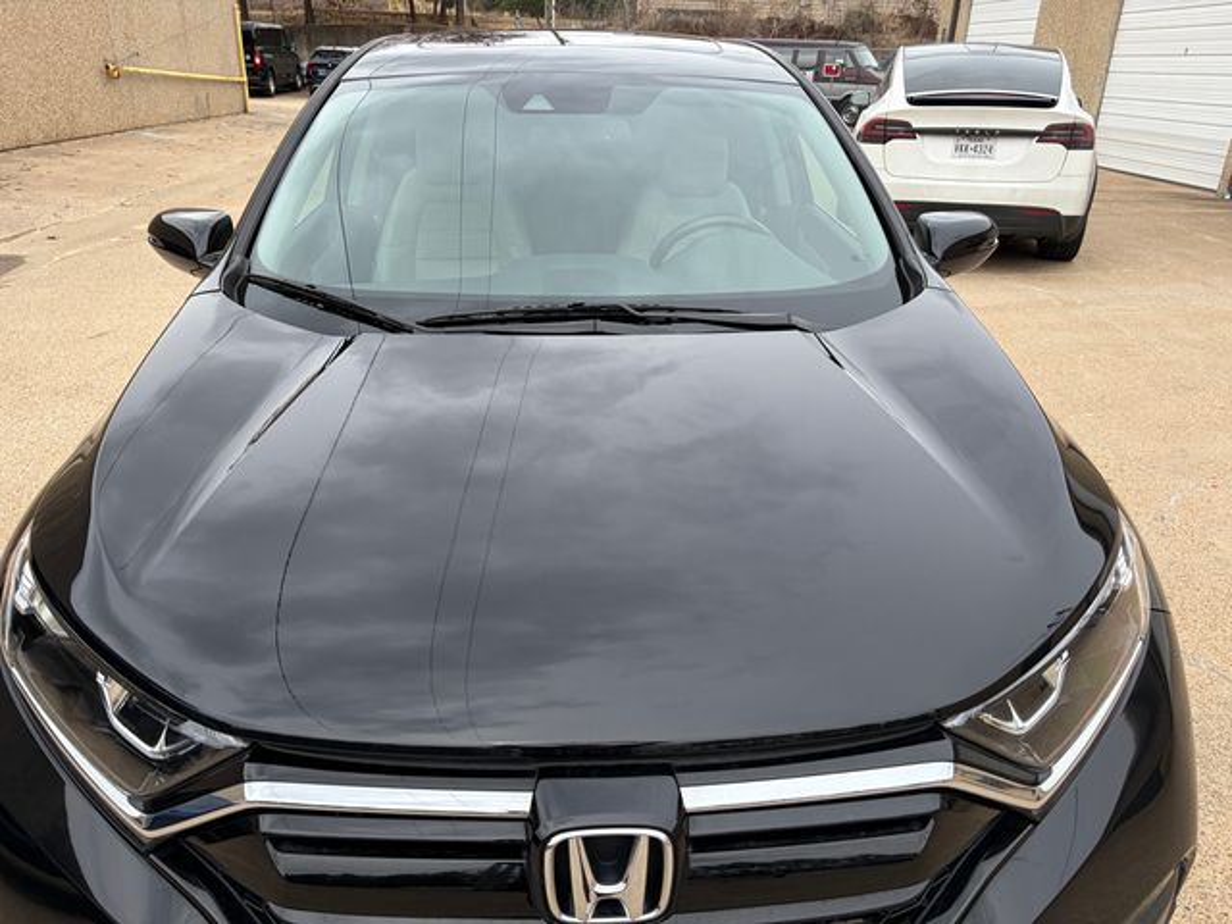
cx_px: 616
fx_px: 925
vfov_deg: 53.1
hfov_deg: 67.3
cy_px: 462
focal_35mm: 26
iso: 50
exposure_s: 1/1064
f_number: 1.6
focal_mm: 5.96
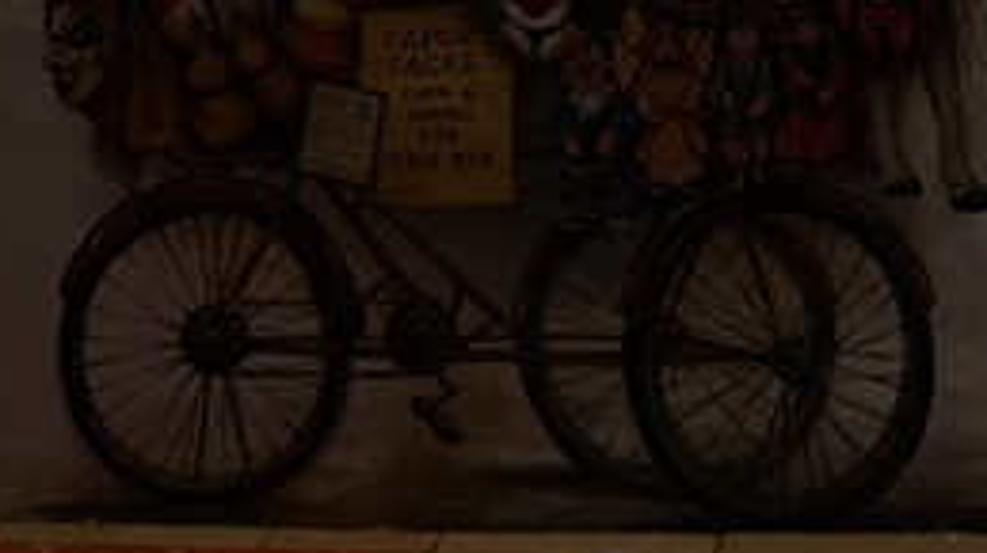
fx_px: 2379
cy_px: -473
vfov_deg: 12.1
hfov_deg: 23.1
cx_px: 804
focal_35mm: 91
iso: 250
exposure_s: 1/33.3
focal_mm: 3.95
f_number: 1.8
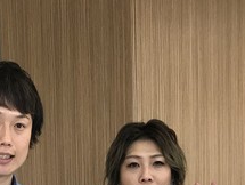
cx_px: 49
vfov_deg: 14.5
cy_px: 285
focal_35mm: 95
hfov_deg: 20.4
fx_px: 674
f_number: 1.8
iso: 25
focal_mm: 3.99
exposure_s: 1/40
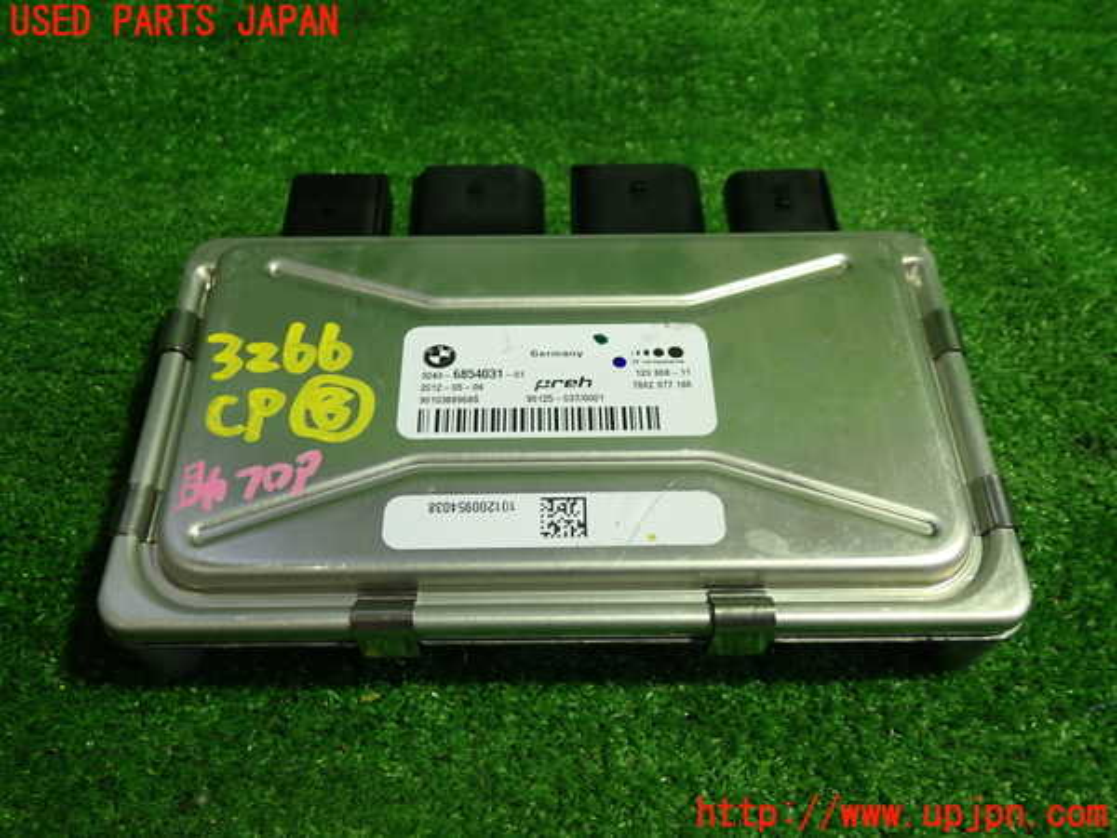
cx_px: 558
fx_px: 968
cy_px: 419
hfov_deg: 60.0
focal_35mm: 30
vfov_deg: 46.8
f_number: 2.3
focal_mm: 5.4
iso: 200
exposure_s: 1/60
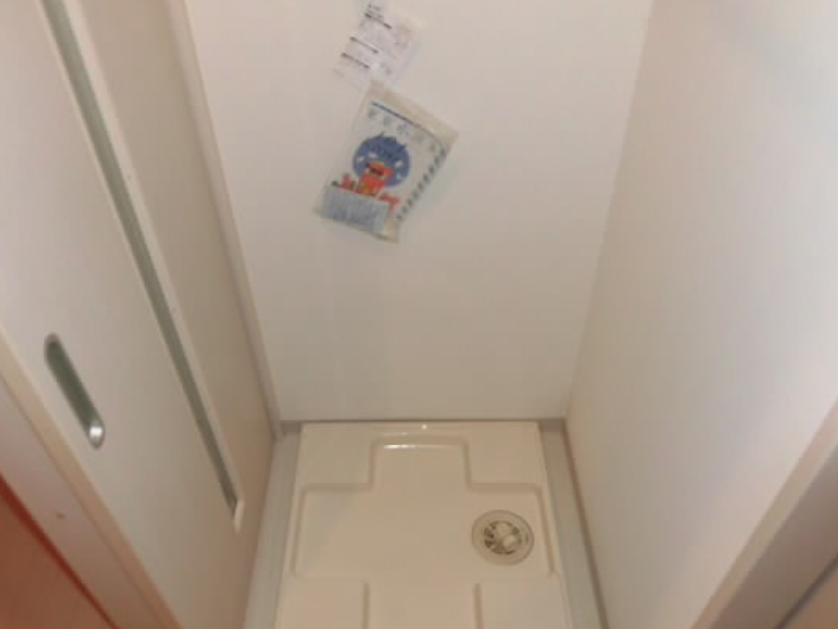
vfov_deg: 51.3
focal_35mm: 27
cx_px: 377
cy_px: 346
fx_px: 654
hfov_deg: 65.2
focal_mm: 4.3
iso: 100
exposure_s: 1/25
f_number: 3.1
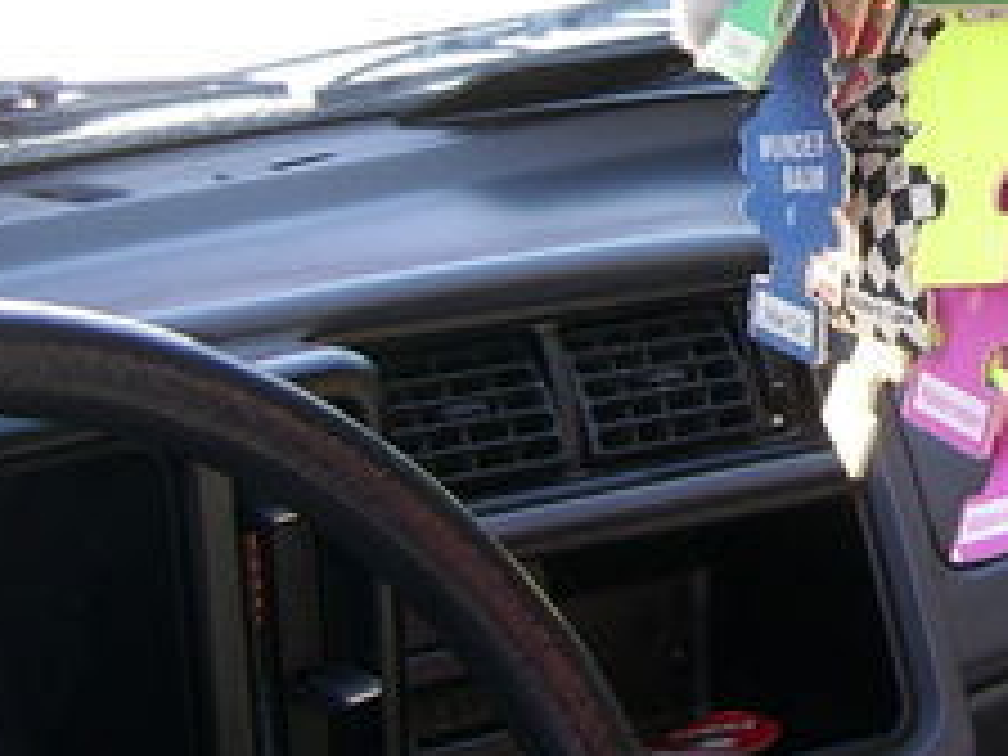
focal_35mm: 100
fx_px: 2912
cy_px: 117
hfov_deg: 19.0
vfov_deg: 14.7
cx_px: 1048
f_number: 2.8
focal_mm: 5.95
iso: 100
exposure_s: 1/92
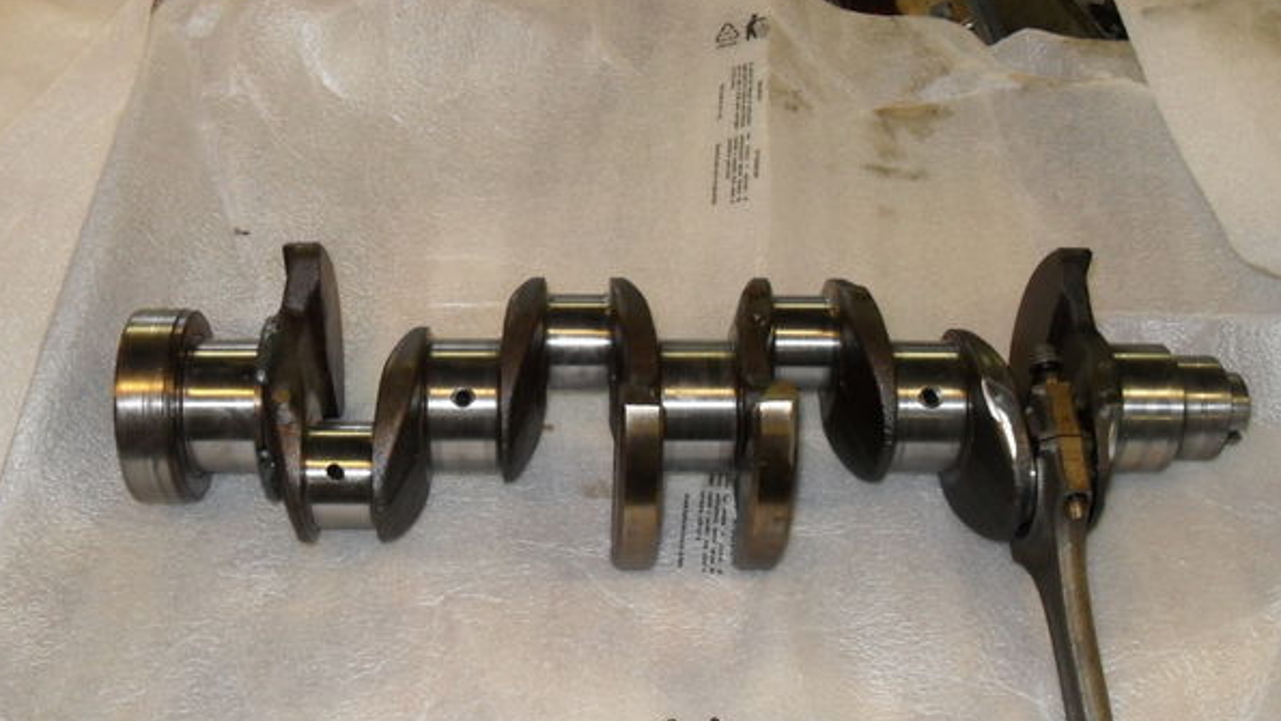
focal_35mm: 41
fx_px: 1393
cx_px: 599
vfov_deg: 28.9
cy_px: 454
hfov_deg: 49.4
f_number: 2.8
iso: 200
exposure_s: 1/45
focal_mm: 6.2
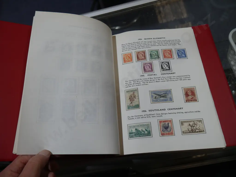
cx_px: 118
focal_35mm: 28
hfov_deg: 63.4
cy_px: 88
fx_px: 191
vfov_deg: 49.8
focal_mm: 14
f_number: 4.5
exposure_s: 1/200
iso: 200
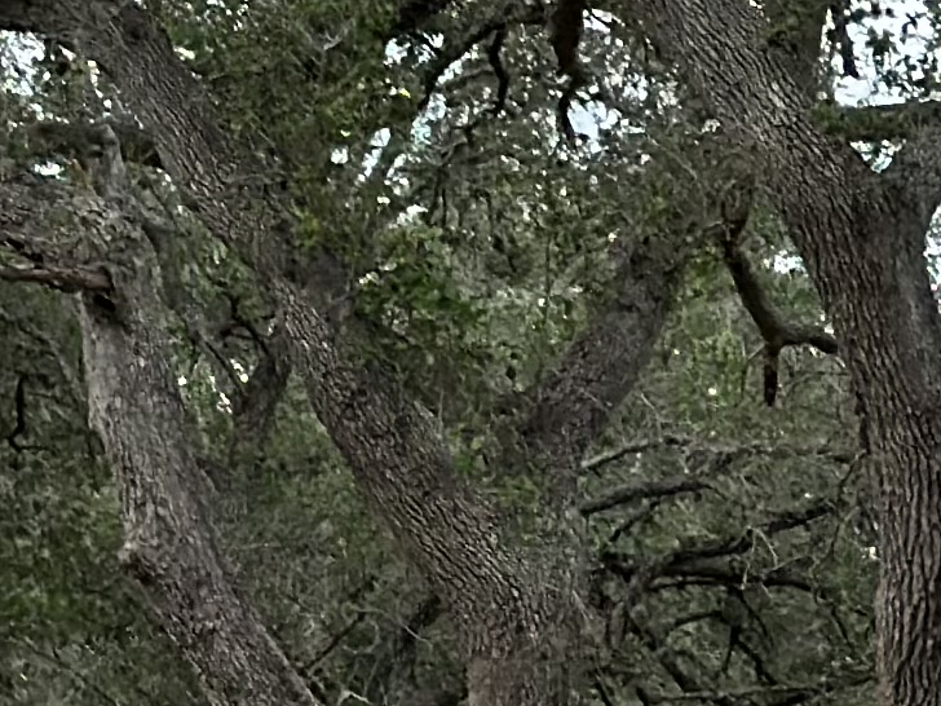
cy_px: -405
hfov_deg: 7.2
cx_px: -786
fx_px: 7231
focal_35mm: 266
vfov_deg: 5.5
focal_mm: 6.86
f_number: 1.78
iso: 100
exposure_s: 1/3367
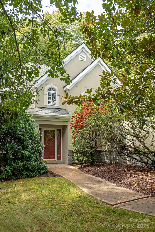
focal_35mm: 30
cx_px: 78
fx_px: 194
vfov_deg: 62.0
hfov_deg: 43.6
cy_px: 116
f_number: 7.1
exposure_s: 1/500
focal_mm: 30
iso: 320
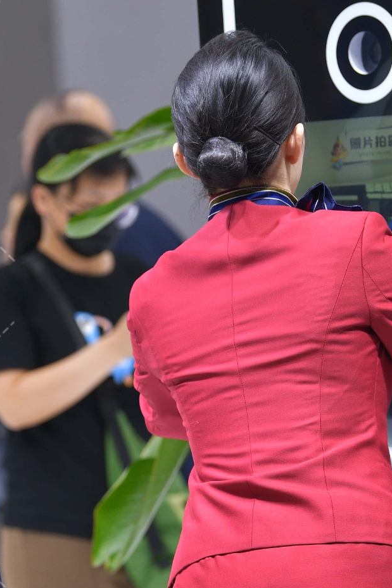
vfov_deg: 5.9
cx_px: 252
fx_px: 5718
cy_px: 635
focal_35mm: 350
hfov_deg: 3.9
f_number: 3.2
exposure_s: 1/250
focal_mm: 125
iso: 250
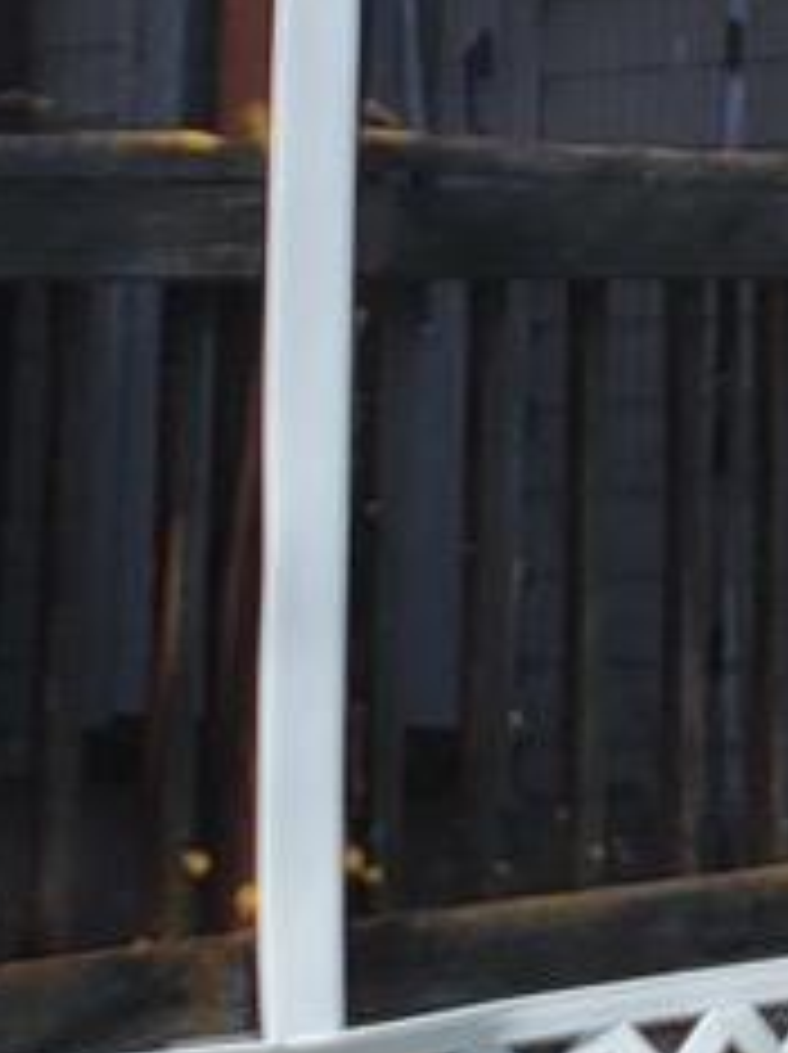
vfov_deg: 11.2
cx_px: 1774
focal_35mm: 171
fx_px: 5200
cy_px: -477
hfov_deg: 8.1
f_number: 1.8
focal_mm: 5.4
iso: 40
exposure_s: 1/2945
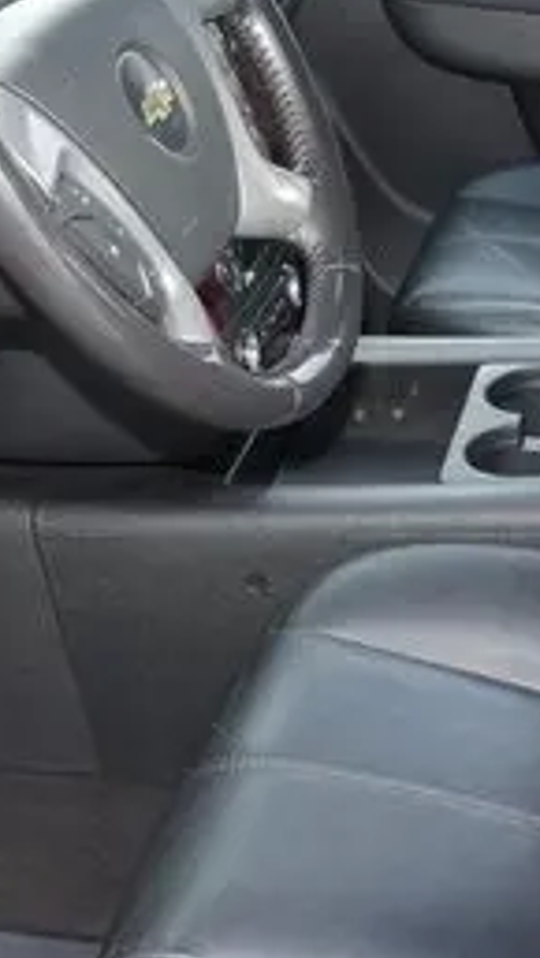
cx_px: 600
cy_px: 188
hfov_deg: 15.5
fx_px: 1930
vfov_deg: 27.3
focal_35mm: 76
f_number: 5
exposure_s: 1/60
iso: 500
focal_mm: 14
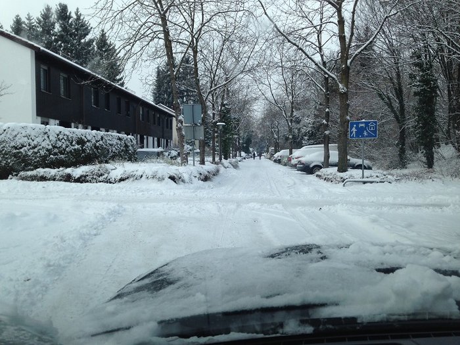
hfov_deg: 55.4
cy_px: 172
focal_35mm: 33
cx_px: 230
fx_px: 439
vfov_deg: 42.9
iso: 50
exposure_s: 1/602
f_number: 2.4
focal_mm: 4.12
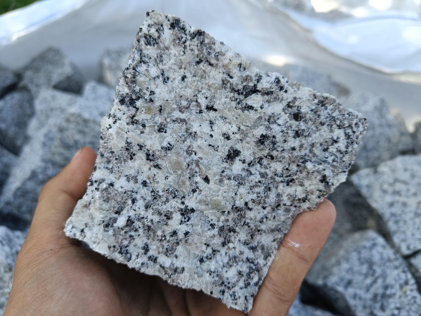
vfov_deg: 56.8
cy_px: 158
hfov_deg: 71.6
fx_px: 292
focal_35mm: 24
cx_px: 210
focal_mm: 5.59
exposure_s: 1/313
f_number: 1.8
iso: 50
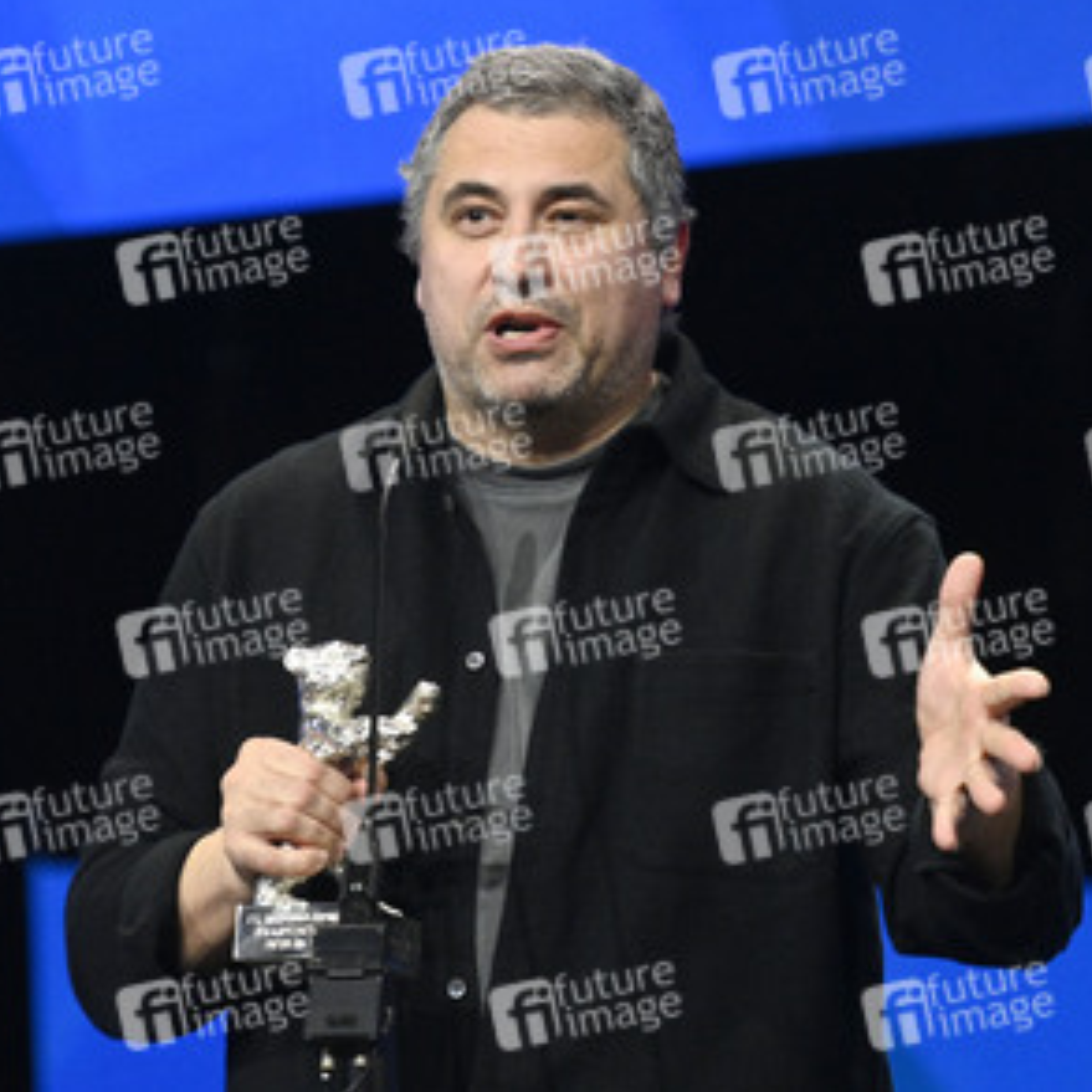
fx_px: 11207
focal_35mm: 314
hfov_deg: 5.6
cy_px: 540
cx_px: 486
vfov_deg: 5.6
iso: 10000
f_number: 5.6
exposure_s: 1/200
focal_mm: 240
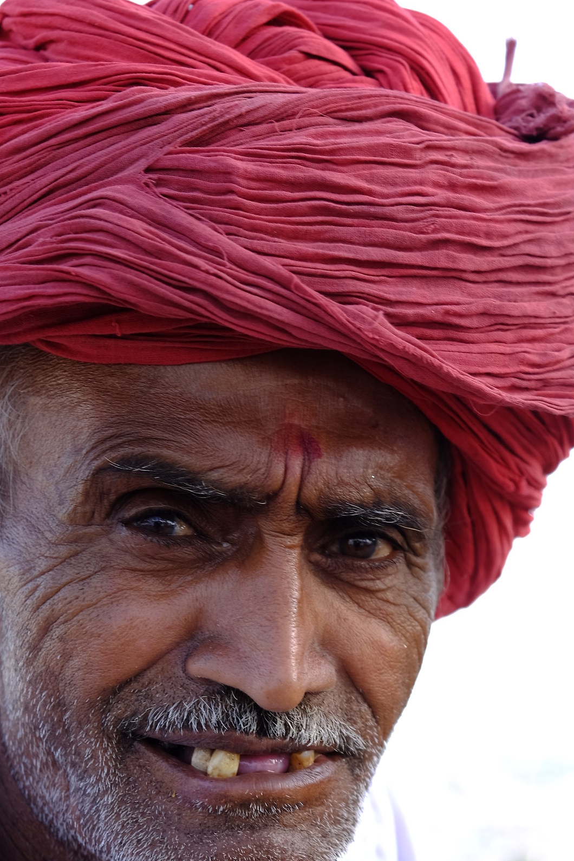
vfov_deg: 26.1
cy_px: 608
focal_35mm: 77
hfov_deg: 17.7
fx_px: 1841
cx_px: 338
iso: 100
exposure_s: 1/125
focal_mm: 34.3
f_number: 4
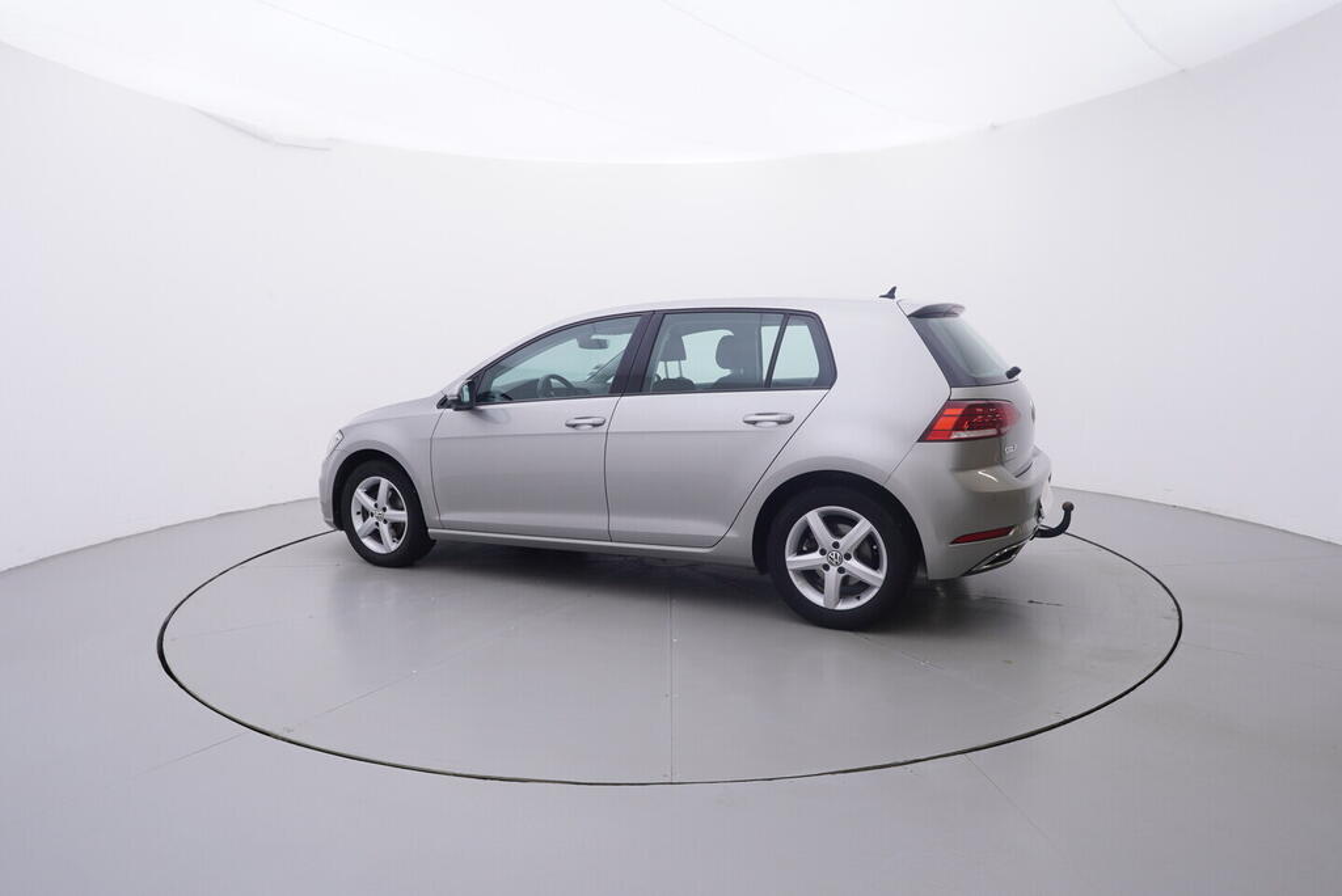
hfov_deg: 77.3
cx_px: 671
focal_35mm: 22
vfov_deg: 56.2
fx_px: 839
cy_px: 448
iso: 200
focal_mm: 15
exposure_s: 1/80
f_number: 5
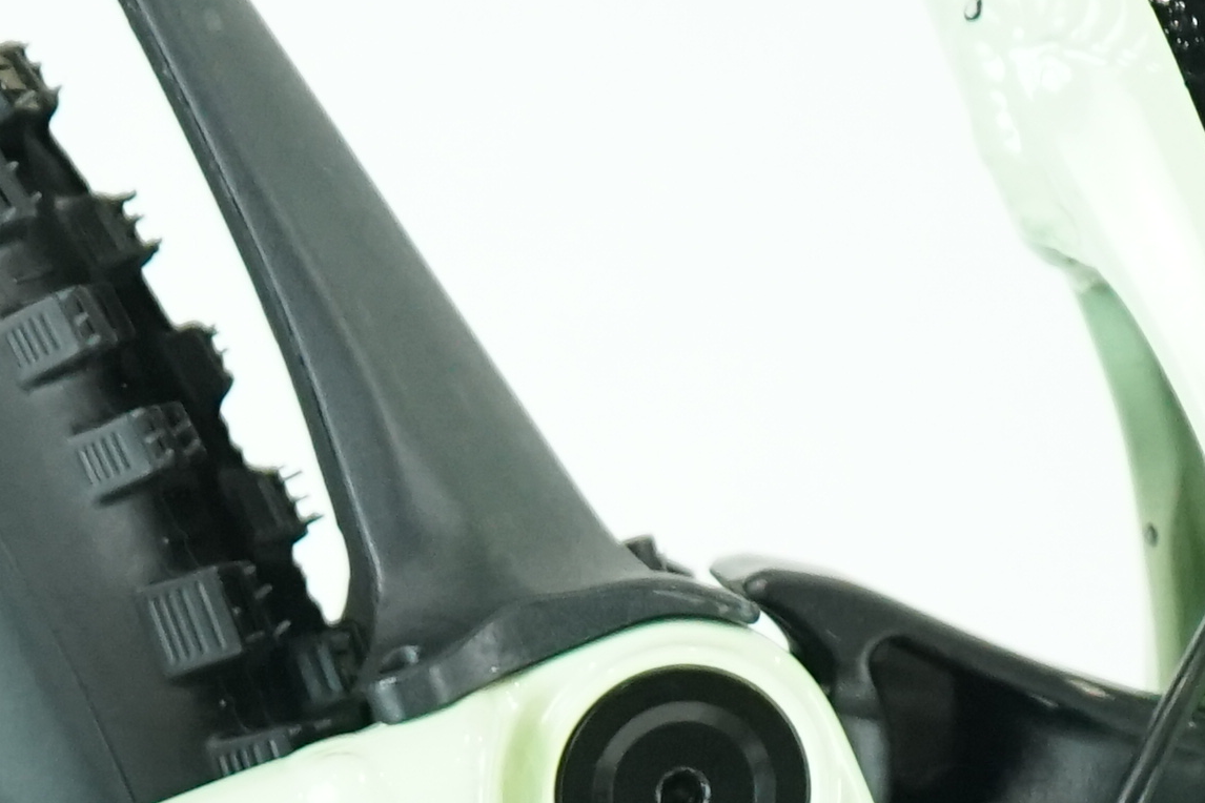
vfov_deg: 6.5
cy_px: 2089
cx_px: -151
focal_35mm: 199
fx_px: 6660
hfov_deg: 10.2
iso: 2000
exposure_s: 1/200
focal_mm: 38
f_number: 4
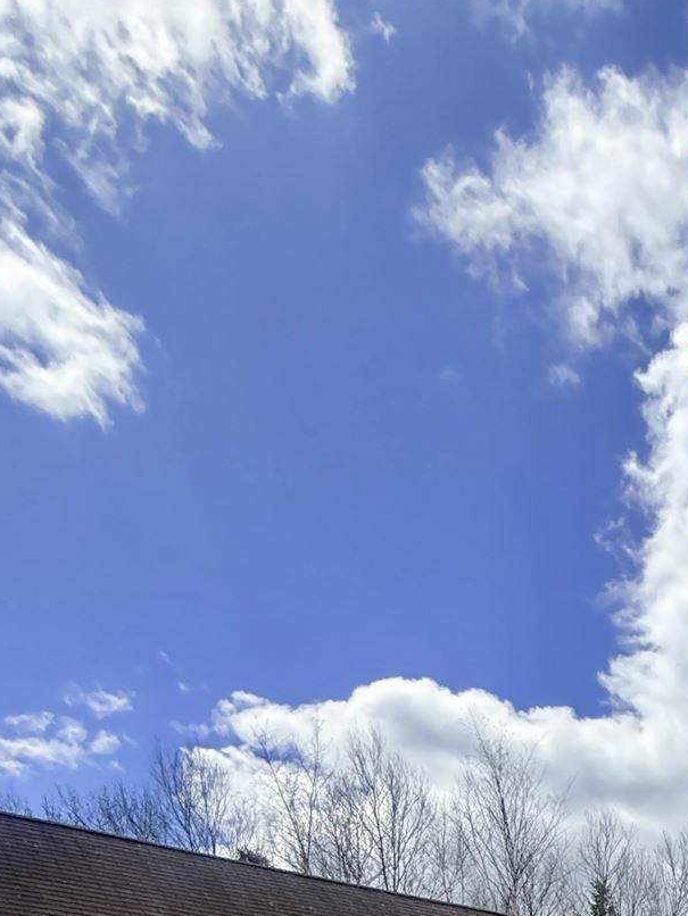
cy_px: 1268
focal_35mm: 40
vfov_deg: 31.7
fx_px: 1059
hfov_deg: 30.6
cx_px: 822
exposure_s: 1/3125
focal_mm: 2.22
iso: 64
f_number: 2.2
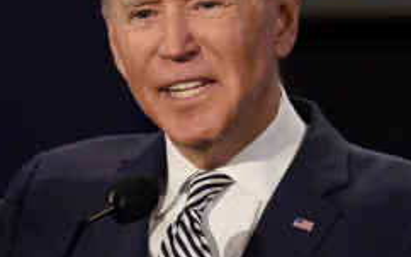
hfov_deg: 1.6
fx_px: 14331
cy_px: 232
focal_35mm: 1280
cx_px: 42
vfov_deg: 1.0
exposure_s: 1/400
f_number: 3.5
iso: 3200
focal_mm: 400
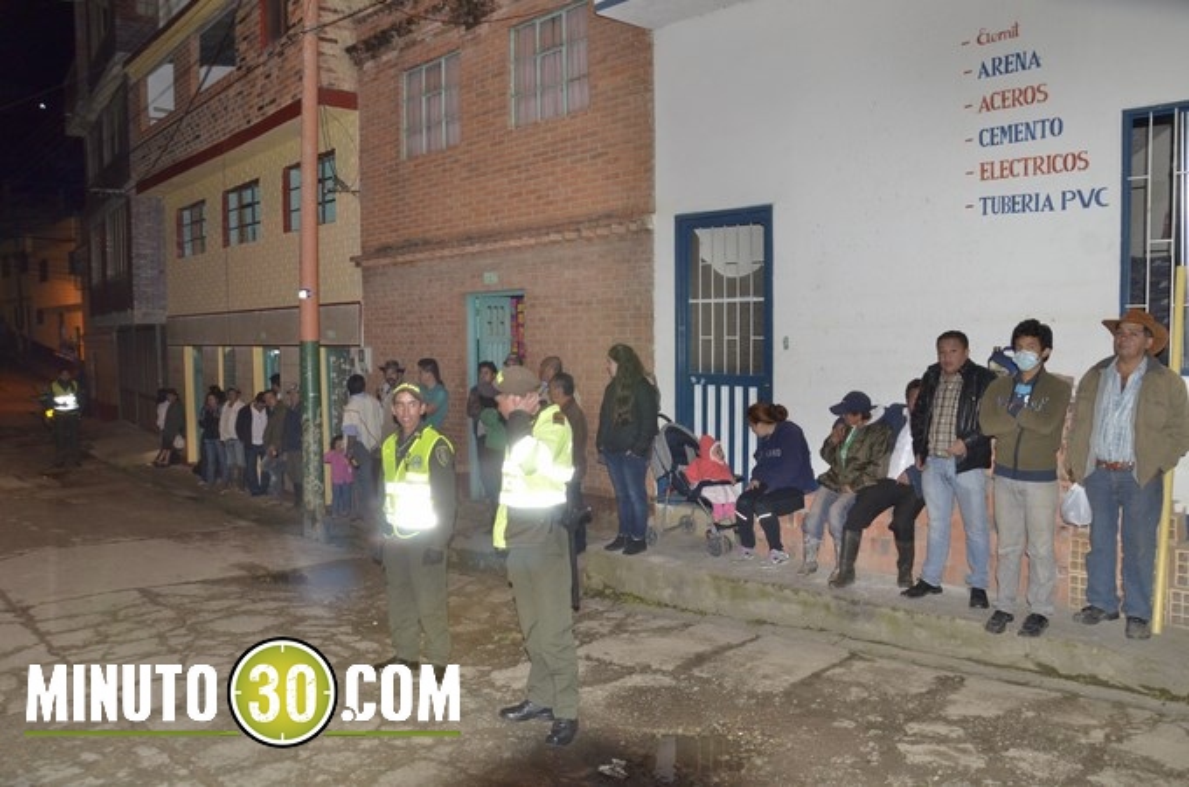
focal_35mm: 27
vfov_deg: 47.7
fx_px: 890
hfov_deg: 67.5
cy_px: 394
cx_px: 594
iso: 1000
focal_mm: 18
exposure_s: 1/60
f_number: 6.3
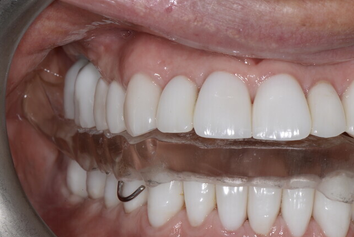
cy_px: 137
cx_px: 221
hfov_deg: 13.9
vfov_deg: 9.3
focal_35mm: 148
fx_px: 1456
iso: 200
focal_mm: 105
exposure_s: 1/60
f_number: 36
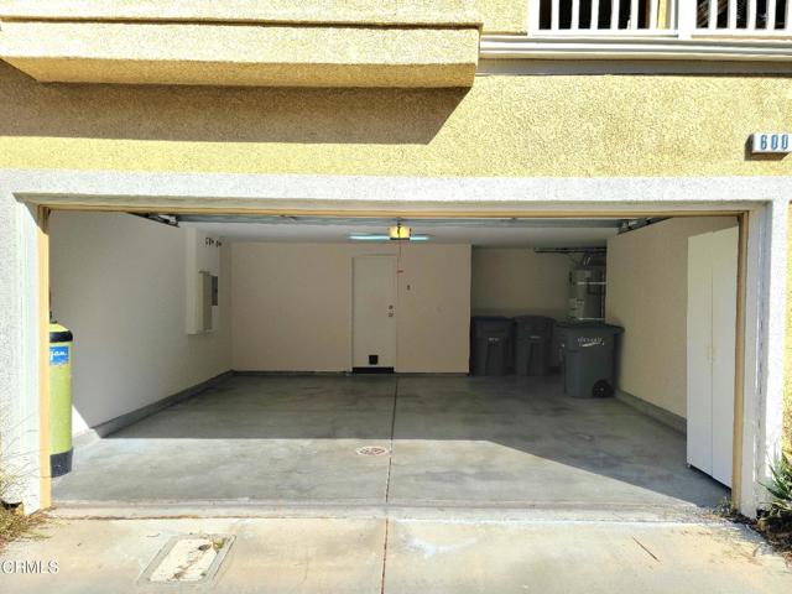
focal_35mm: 25
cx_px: 396
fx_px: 572
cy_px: 297
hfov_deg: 69.4
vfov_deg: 54.9
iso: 16
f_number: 1.8
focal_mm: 7
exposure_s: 1/556
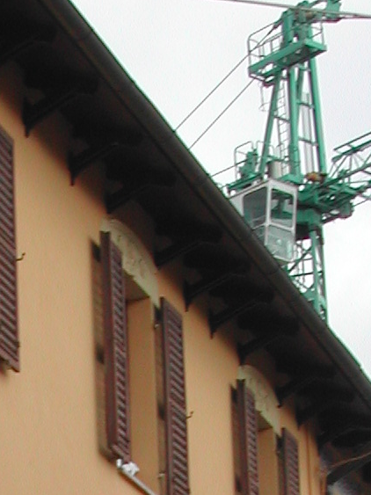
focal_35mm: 171
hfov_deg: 8.7
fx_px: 2445
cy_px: 785
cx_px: 47
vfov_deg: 11.0
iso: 100
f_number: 8.4
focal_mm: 10.1
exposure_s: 1/109
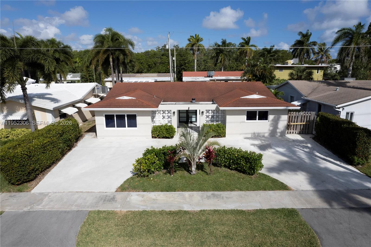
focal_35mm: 22
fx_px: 227
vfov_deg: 57.2
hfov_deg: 78.6
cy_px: 124
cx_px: 186
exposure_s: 1/5000
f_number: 2.8
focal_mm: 8.38
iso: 160
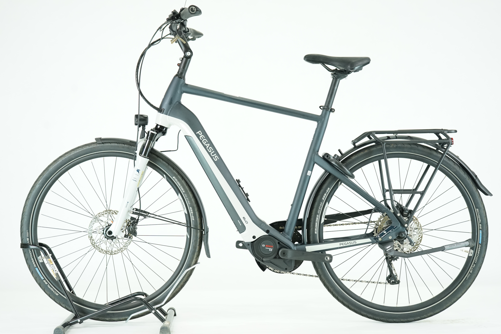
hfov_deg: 36.2
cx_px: 250
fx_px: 765
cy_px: 167
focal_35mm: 55
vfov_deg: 24.6
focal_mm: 55
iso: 2500
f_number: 5
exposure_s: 1/200
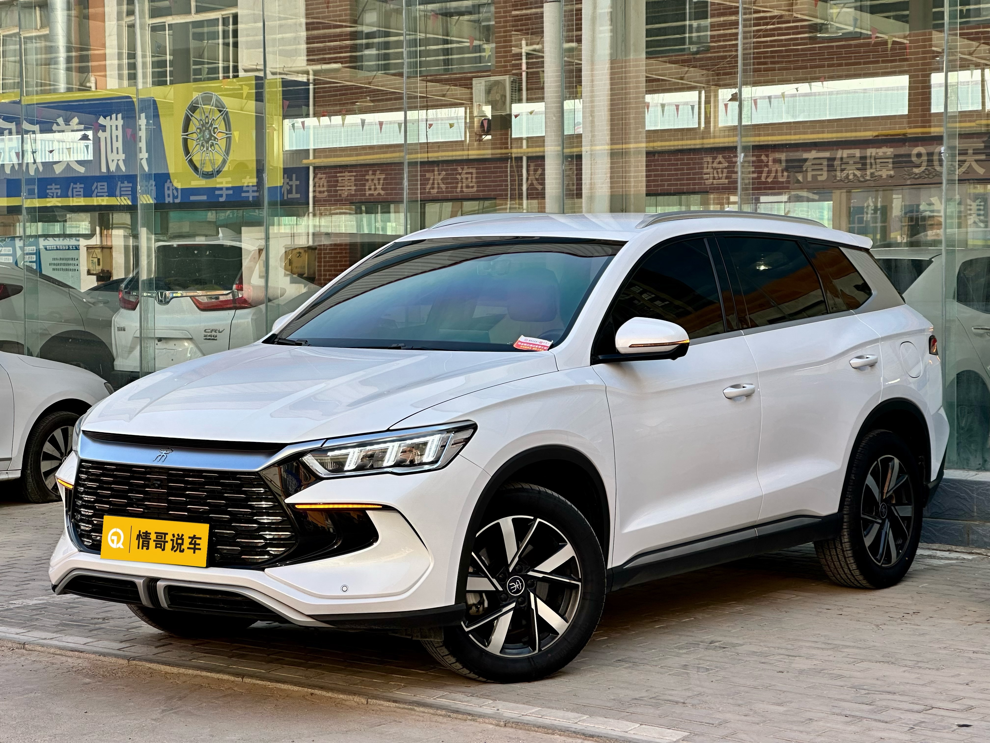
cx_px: 495
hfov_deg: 25.3
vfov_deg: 19.1
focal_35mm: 77
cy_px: 372
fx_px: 2202
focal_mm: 9
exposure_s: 1/177
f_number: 2.8
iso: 32
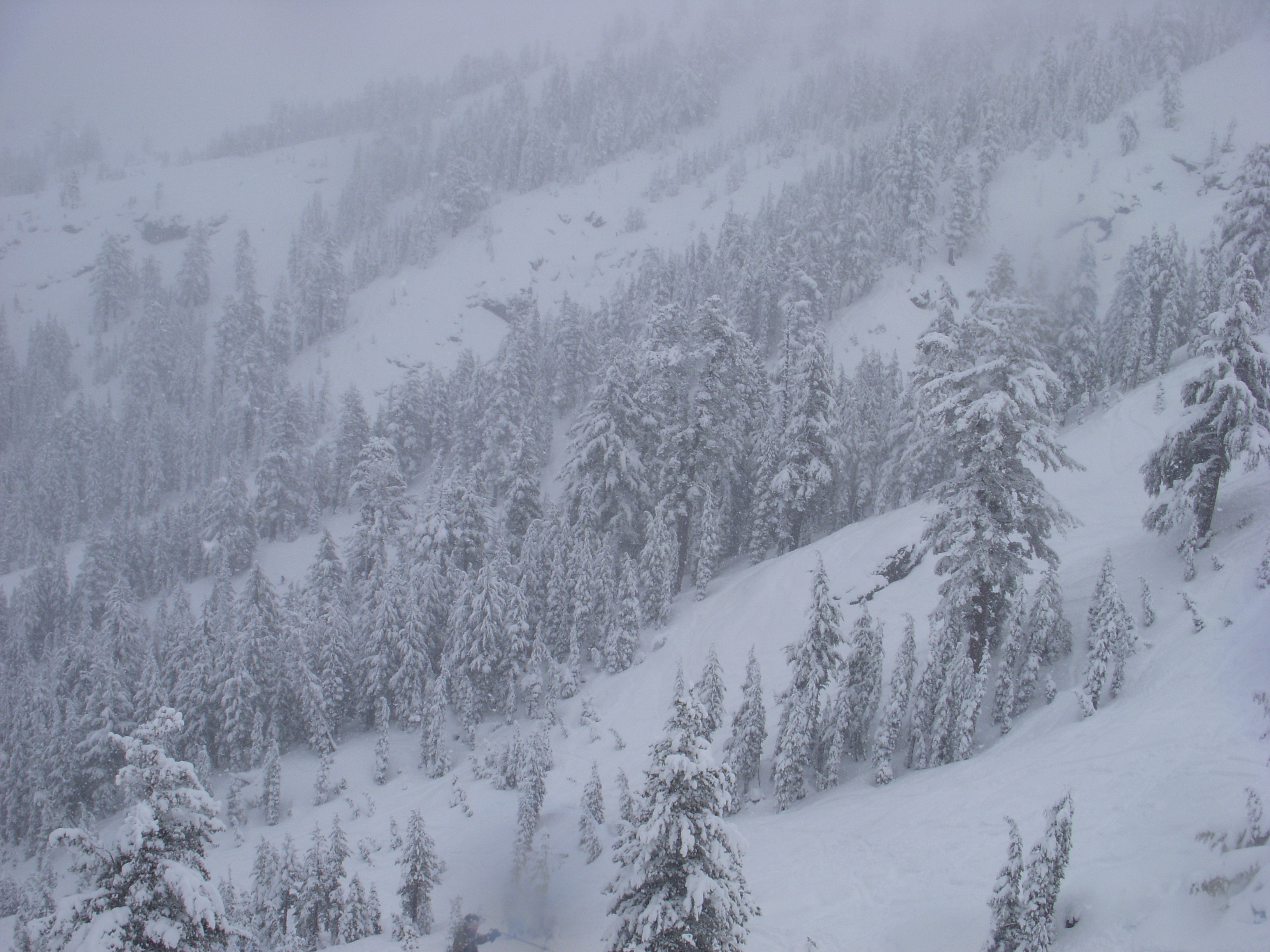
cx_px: 635
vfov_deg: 37.7
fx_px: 1394
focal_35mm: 38
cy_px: 476
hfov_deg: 49.0
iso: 100
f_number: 6.6
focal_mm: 6.3
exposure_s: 1/800
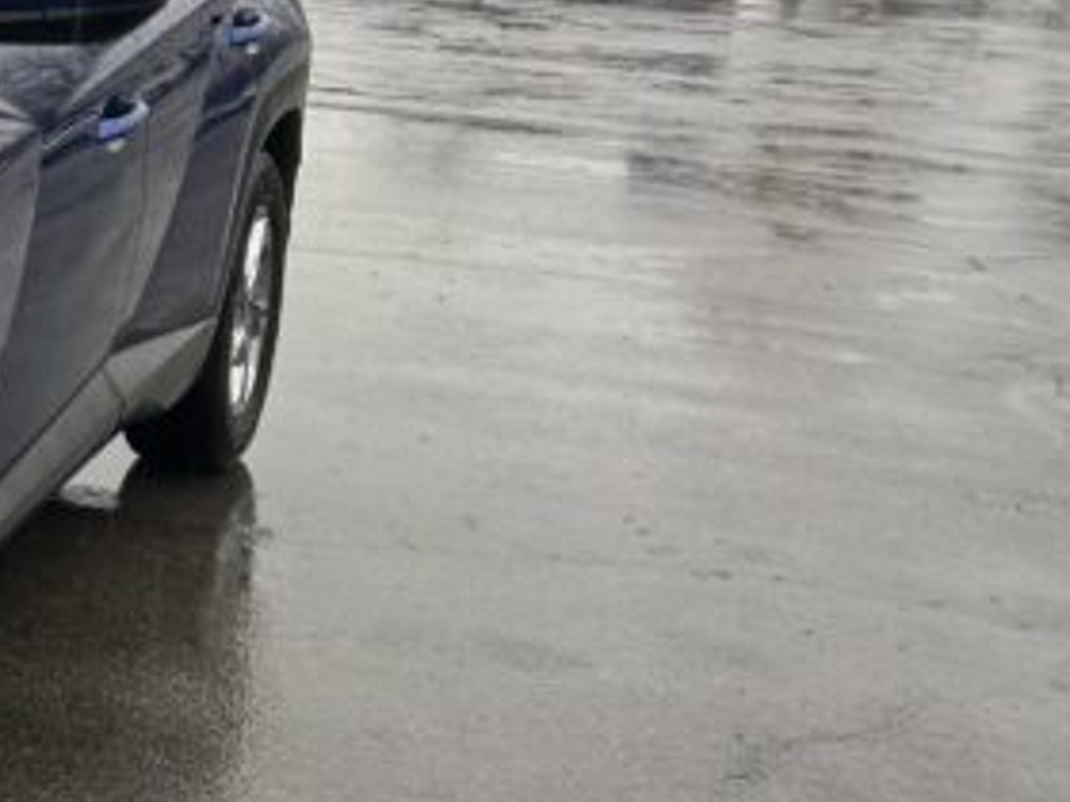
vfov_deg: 15.5
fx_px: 2937
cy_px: 214
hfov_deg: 18.0
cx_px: -631
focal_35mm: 95
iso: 40
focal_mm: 5.7
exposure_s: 1/162
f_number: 1.5
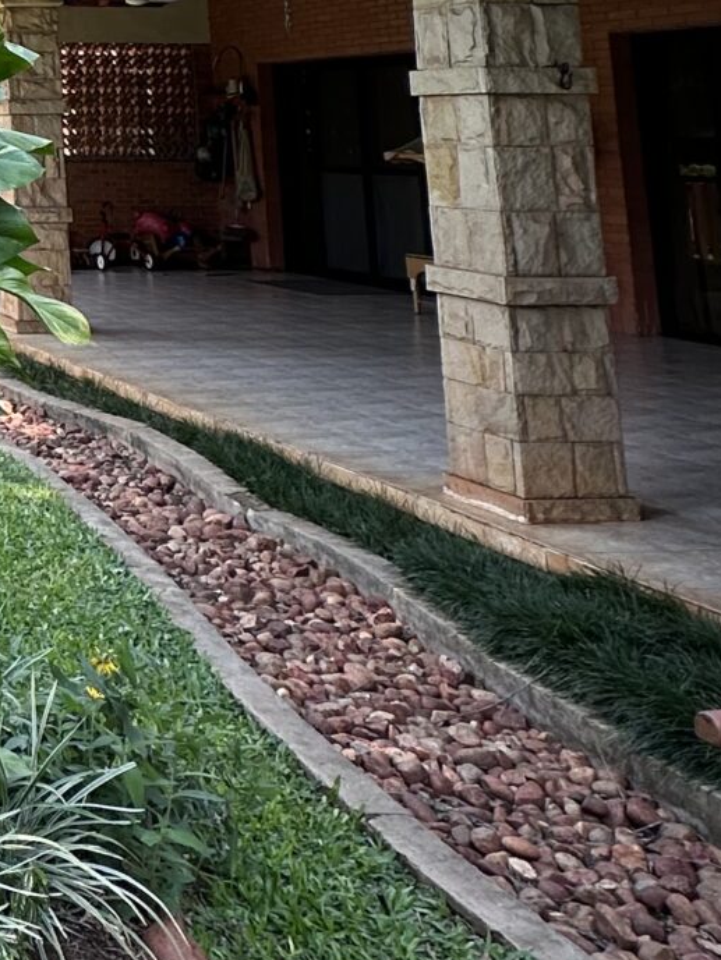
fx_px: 1444
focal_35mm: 52
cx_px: -431
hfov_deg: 22.0
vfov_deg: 32.8
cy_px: -70
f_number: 2.2
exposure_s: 1/234
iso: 40
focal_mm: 2.22
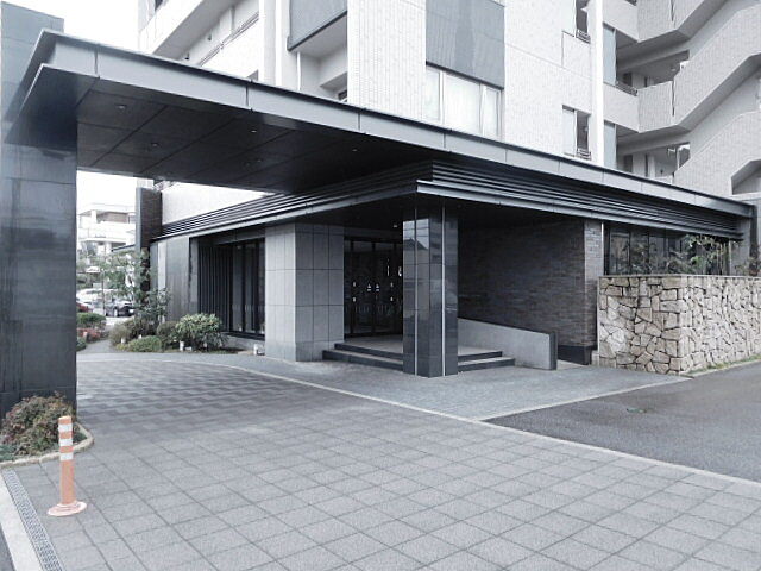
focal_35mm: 25
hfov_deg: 69.4
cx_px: 380
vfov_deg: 54.9
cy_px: 286
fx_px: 550
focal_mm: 4.5
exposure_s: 1/100
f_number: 3.4
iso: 125
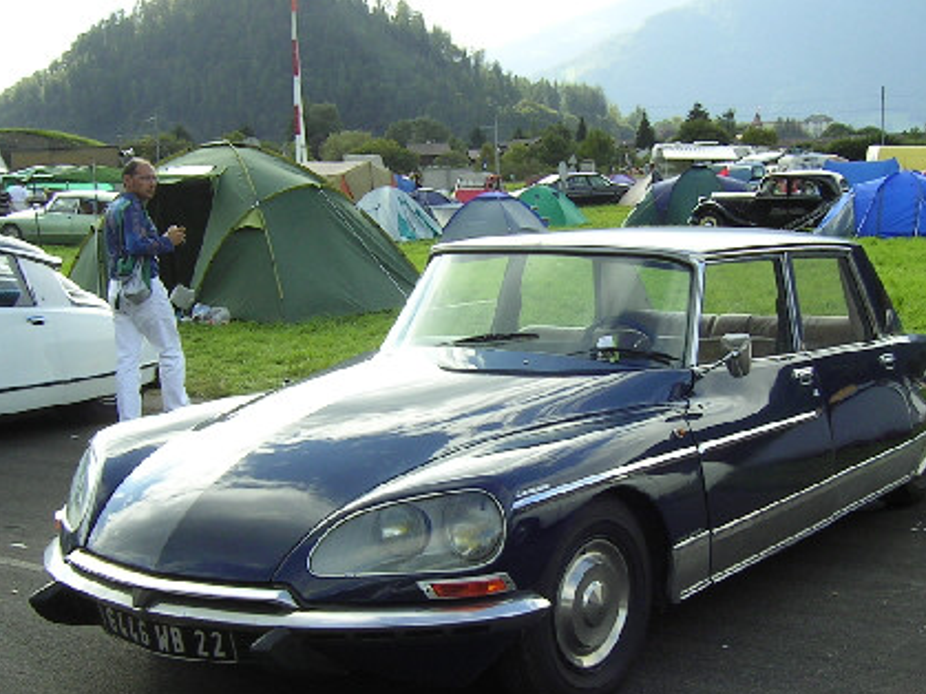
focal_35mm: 55
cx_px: 539
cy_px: 440
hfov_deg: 34.9
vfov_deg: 26.5
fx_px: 1471
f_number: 4.8
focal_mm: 5.6
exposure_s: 1/132
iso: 50
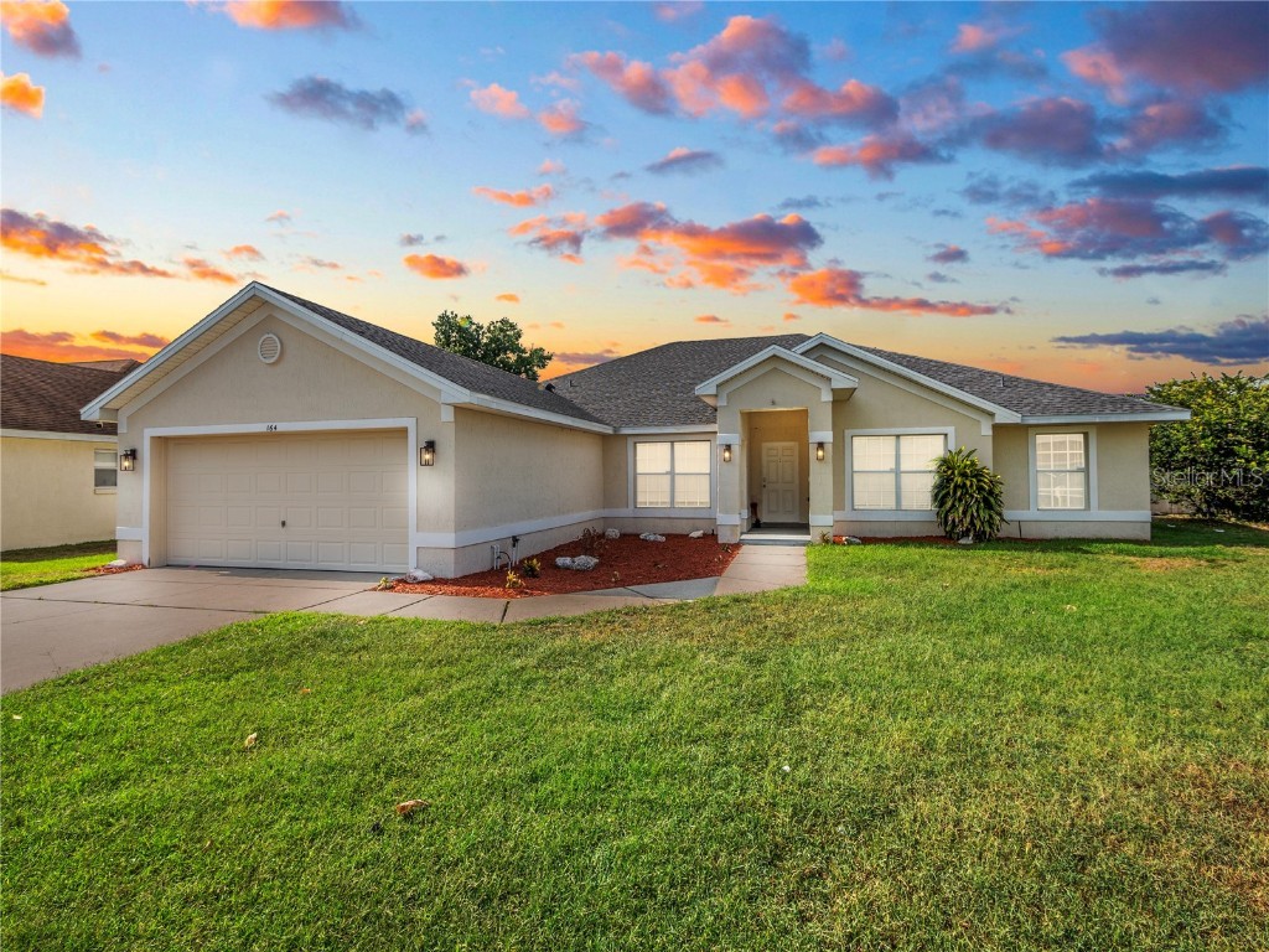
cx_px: 634
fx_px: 587
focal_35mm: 16
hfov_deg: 94.5
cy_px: 476
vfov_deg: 78.1
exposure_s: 1/400
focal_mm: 8
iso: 200
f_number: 5
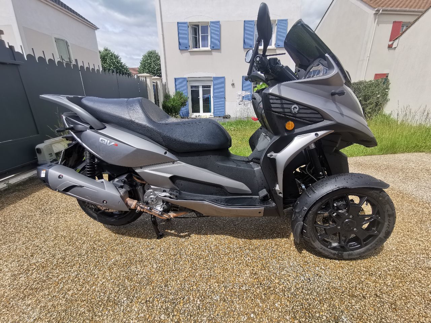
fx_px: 199
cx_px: 216
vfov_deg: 78.1
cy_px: 162
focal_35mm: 16
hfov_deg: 94.5
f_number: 2.2
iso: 50
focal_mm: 2.35
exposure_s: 1/865
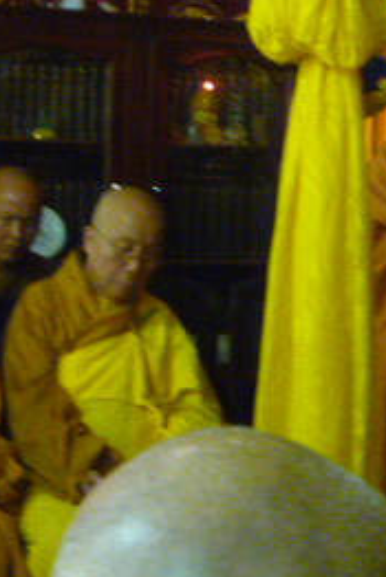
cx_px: 573
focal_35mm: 127
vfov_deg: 16.1
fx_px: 2040
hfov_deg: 10.5
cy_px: 317
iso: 800
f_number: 3.8
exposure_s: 1/10
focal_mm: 8.9
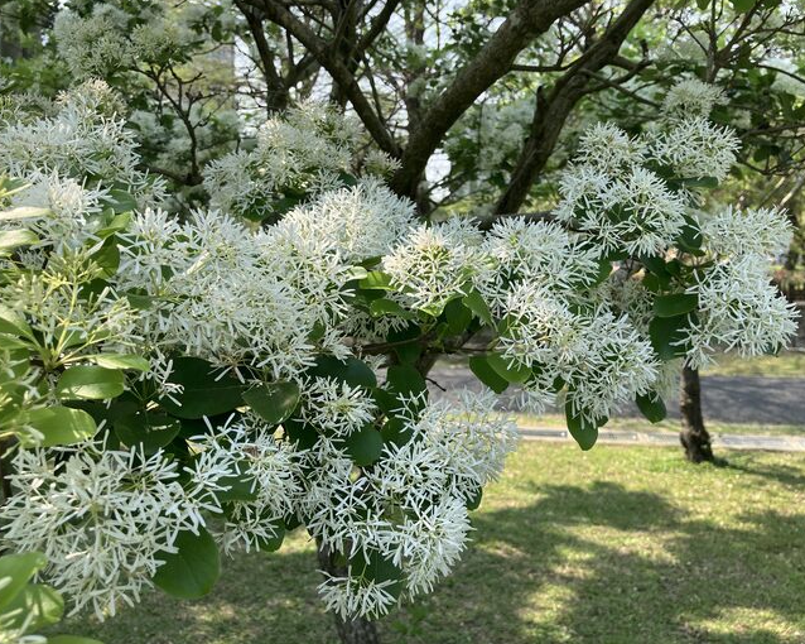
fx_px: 715
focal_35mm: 30
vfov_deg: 48.5
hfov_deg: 58.8
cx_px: 404
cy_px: 319
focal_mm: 3.99
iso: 32
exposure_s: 1/674
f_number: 1.8
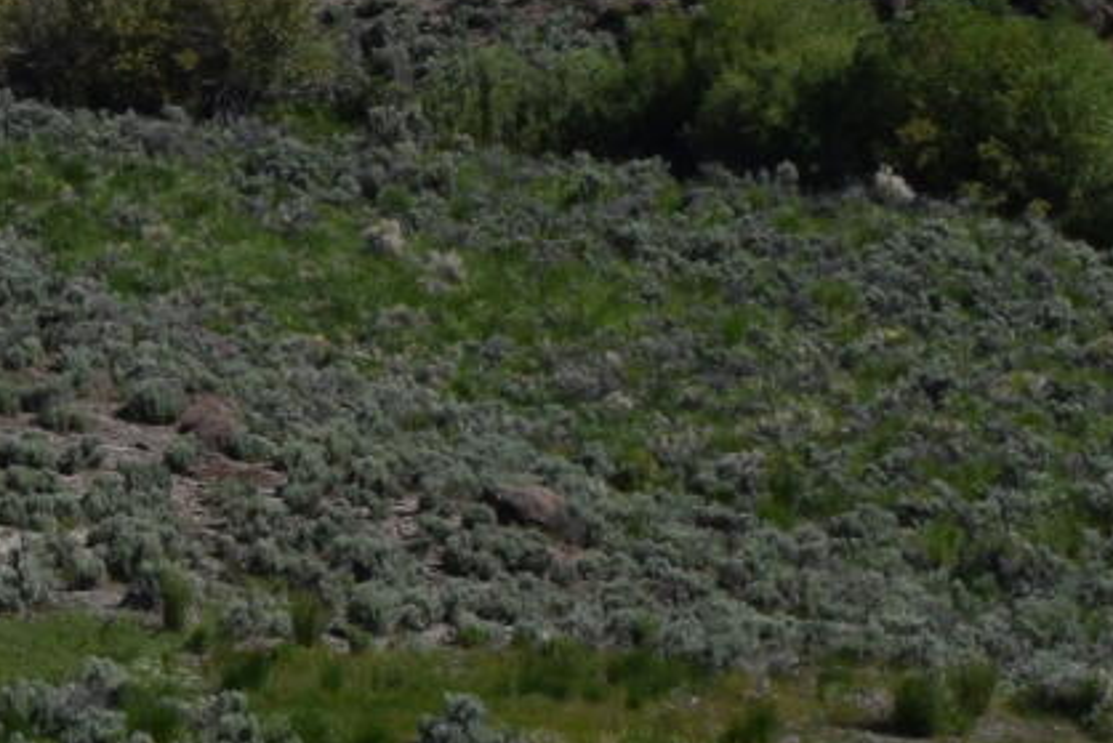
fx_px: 10316
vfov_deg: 4.1
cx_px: -1470
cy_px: -101
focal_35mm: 334
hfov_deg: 5.9
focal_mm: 31
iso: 200
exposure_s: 1/500
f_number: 11
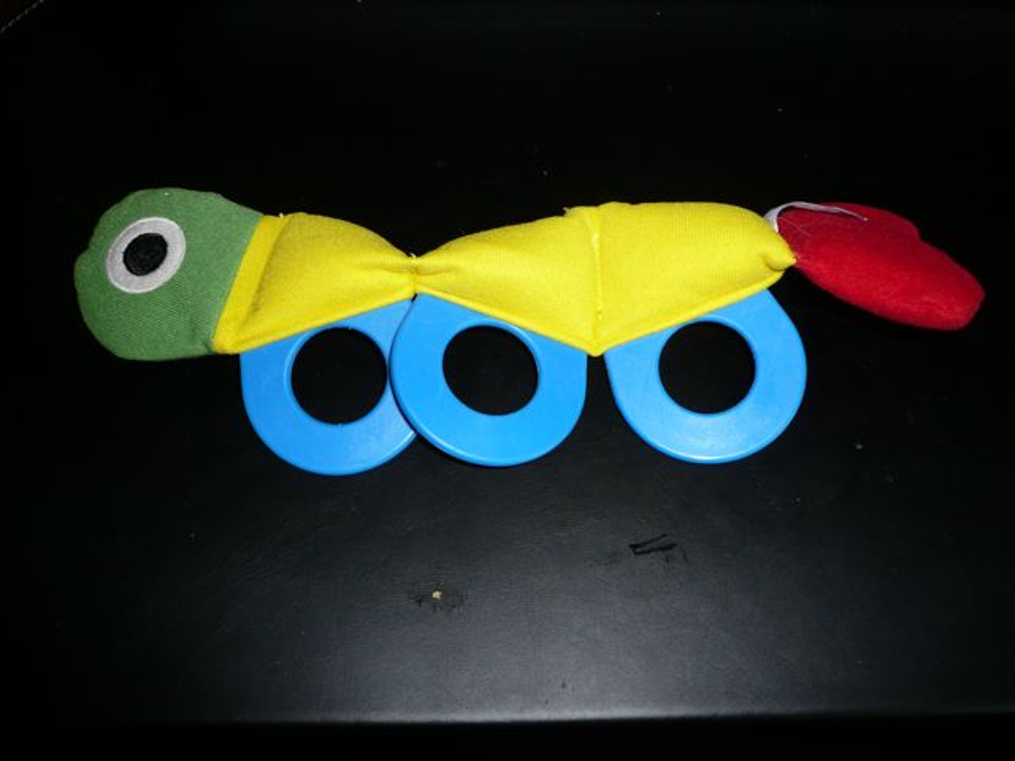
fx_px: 821
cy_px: 380
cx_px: 508
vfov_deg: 49.7
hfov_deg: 63.4
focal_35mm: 28
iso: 100
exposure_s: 1/30
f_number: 2.8
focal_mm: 4.6
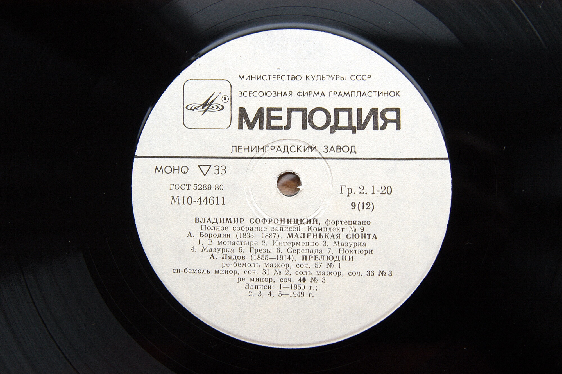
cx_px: 281
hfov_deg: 37.9
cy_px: 187
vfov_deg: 25.7
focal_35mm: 52
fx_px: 819
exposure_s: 1/90
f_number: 5
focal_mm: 35
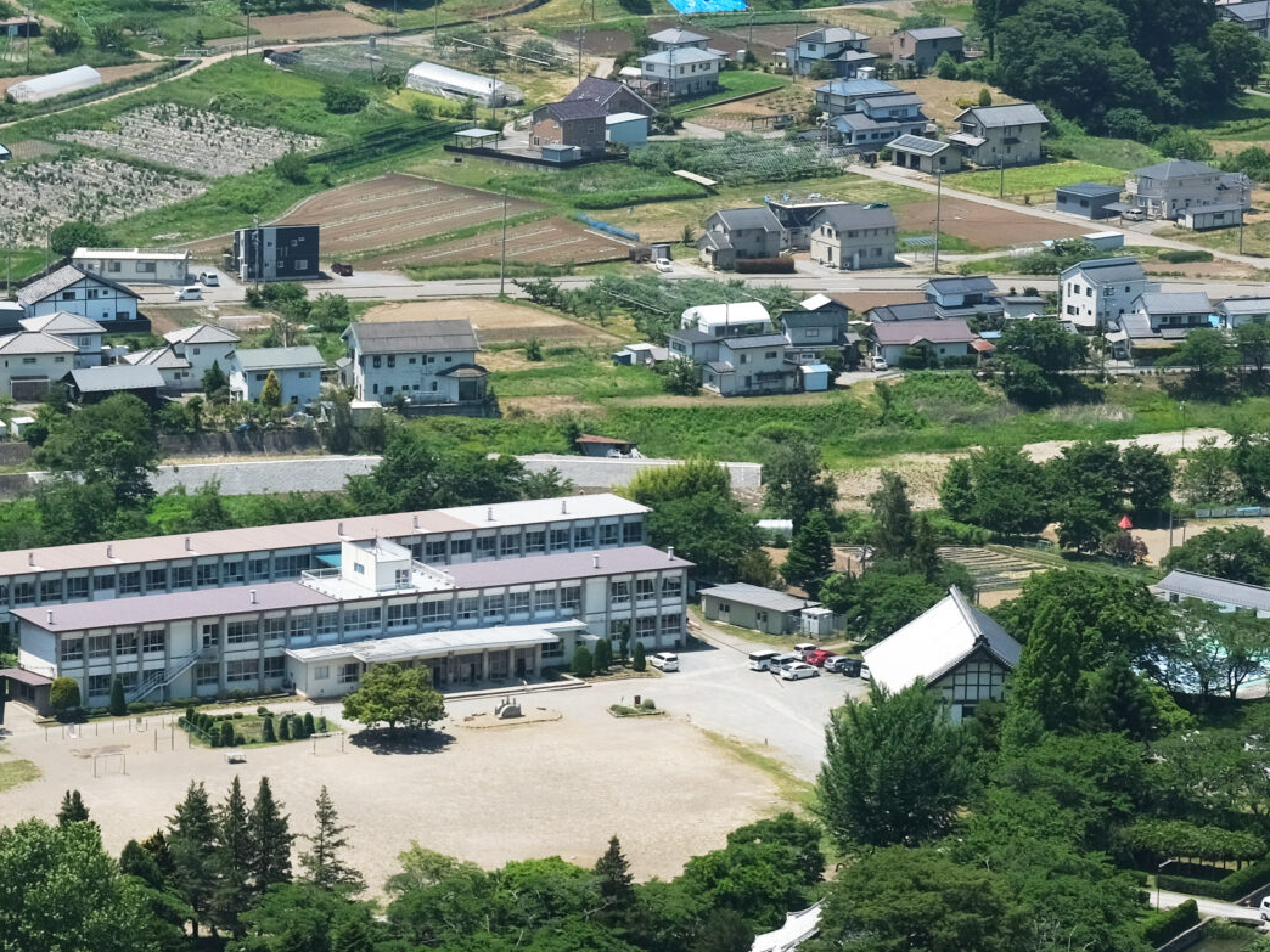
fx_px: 5797
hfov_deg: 12.4
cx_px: 159
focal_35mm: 158
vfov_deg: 9.4
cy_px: 664
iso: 160
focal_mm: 44.7
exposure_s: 1/60
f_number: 9
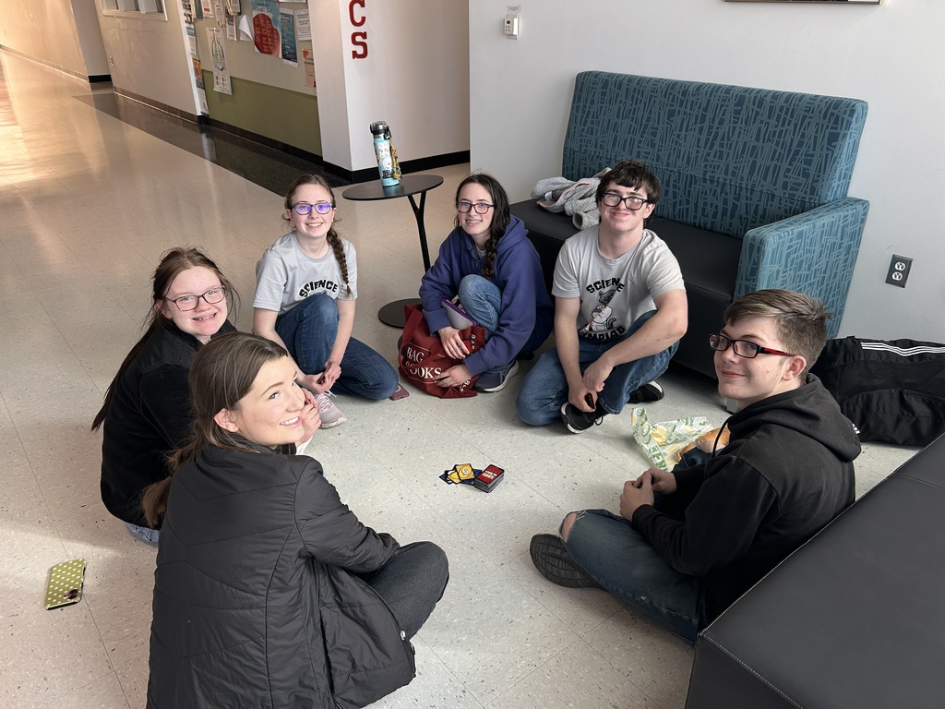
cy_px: 354
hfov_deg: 67.3
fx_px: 710
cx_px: 472
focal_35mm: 26
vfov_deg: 53.1
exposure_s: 1/120
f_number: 1.5
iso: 80
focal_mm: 5.7
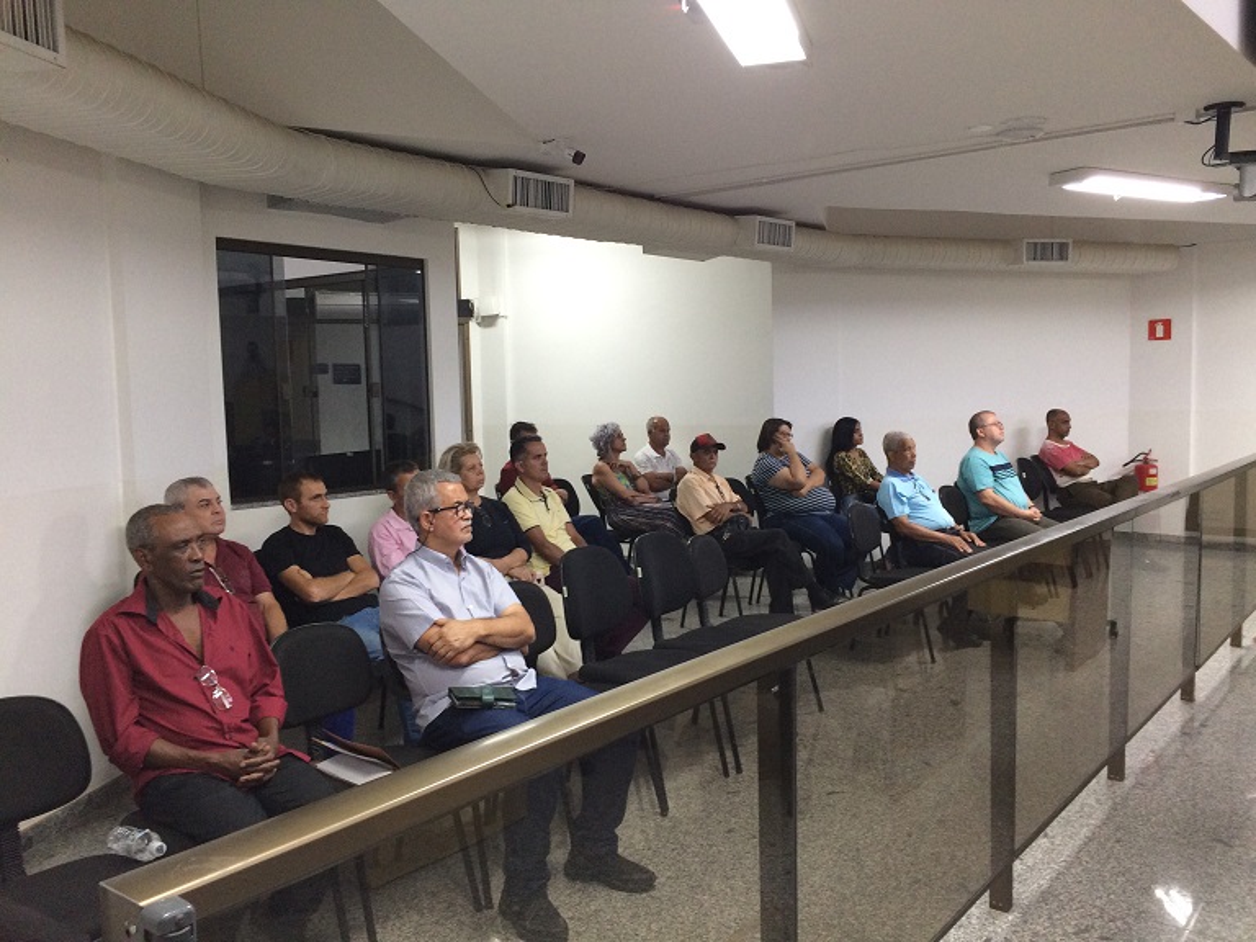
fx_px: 1052
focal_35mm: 29
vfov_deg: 48.2
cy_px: 471
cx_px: 628
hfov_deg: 61.7
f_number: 2.2
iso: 160
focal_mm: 4.15
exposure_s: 1/30
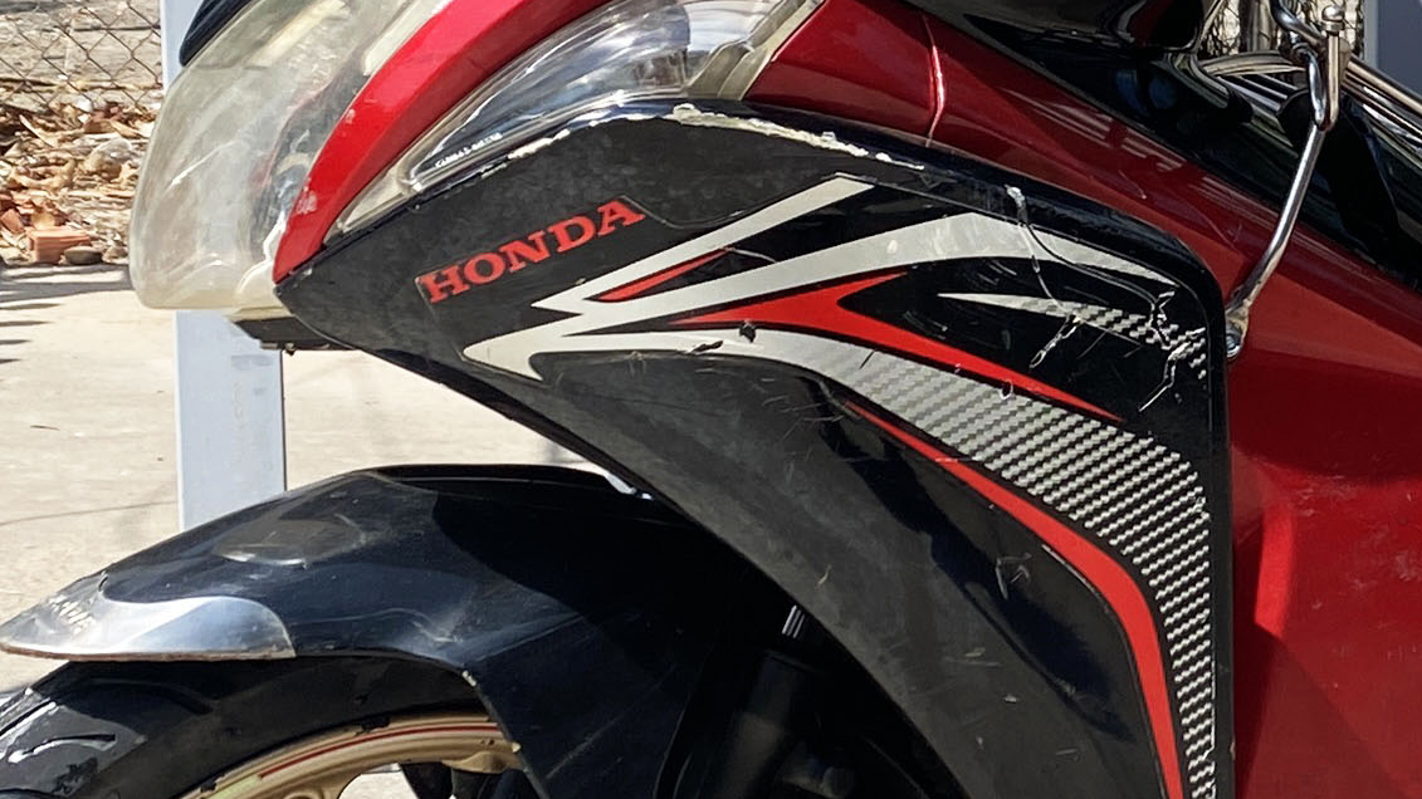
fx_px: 3808
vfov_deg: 12.0
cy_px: 240
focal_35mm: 101
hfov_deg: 20.2
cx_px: 1569
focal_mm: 4.25
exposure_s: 1/1961
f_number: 1.8
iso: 32
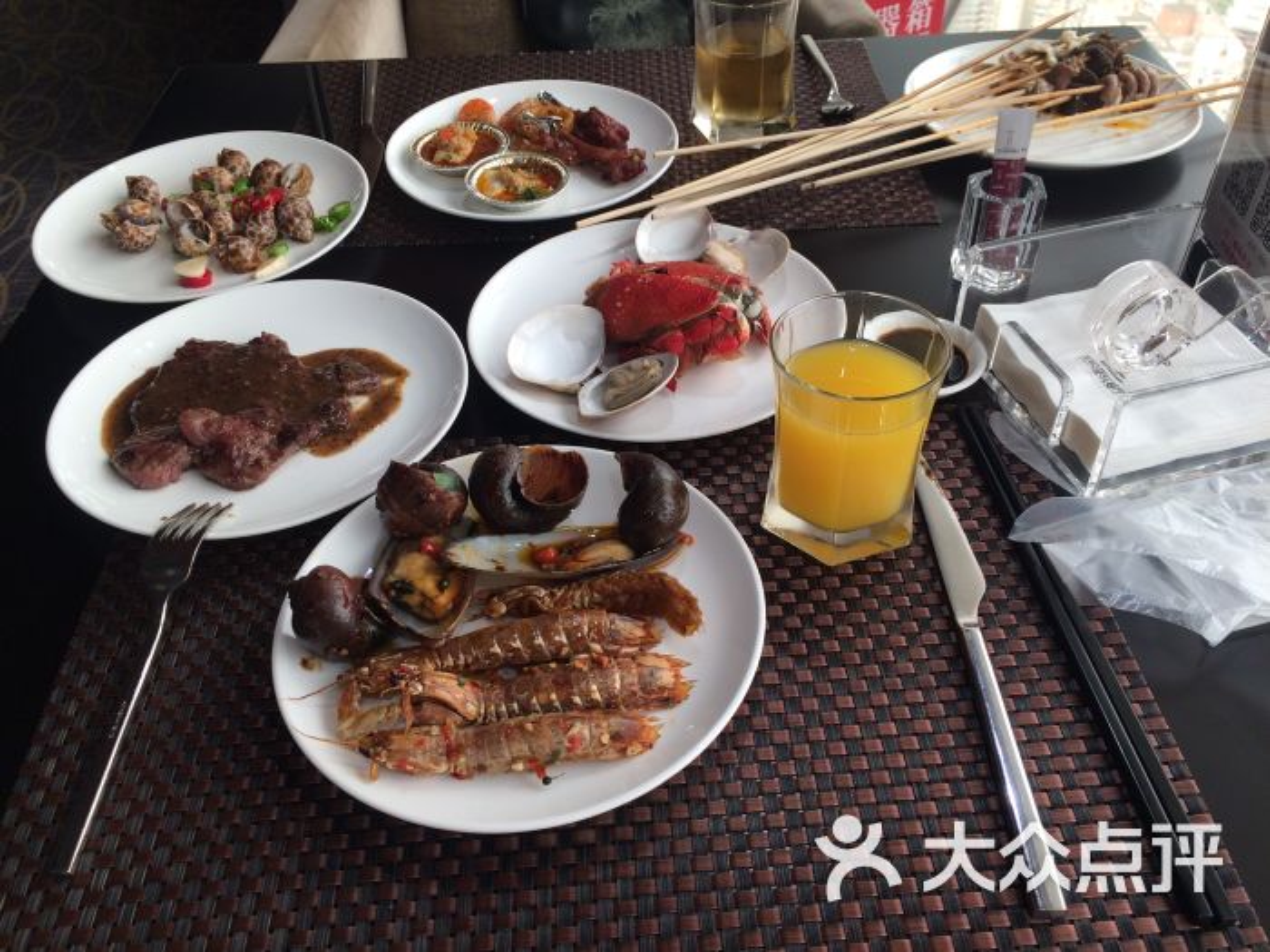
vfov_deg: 48.2
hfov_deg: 61.7
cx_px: 635
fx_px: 1064
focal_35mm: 29
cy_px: 476
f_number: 2.2
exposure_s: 1/100
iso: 50
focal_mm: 4.15
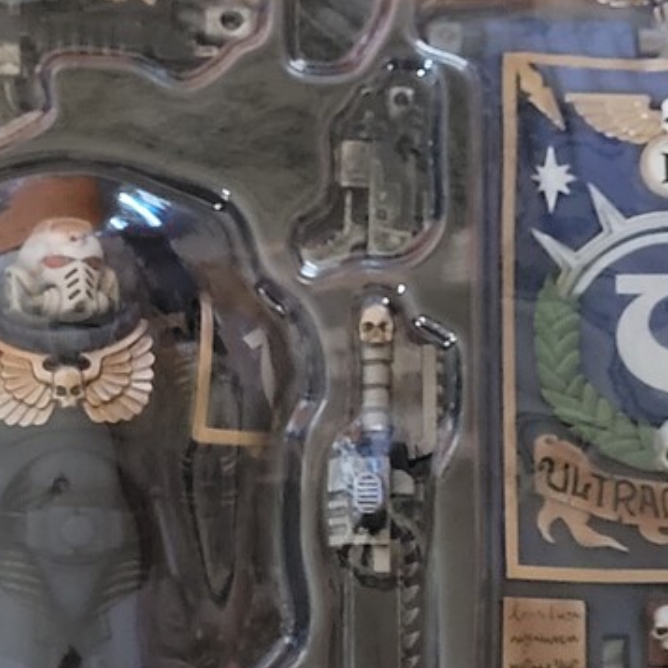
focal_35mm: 58
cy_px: 510
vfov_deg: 29.1
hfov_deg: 28.9
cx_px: 125
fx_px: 1266
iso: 1250
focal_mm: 5.4
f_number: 1.8
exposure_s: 1/24
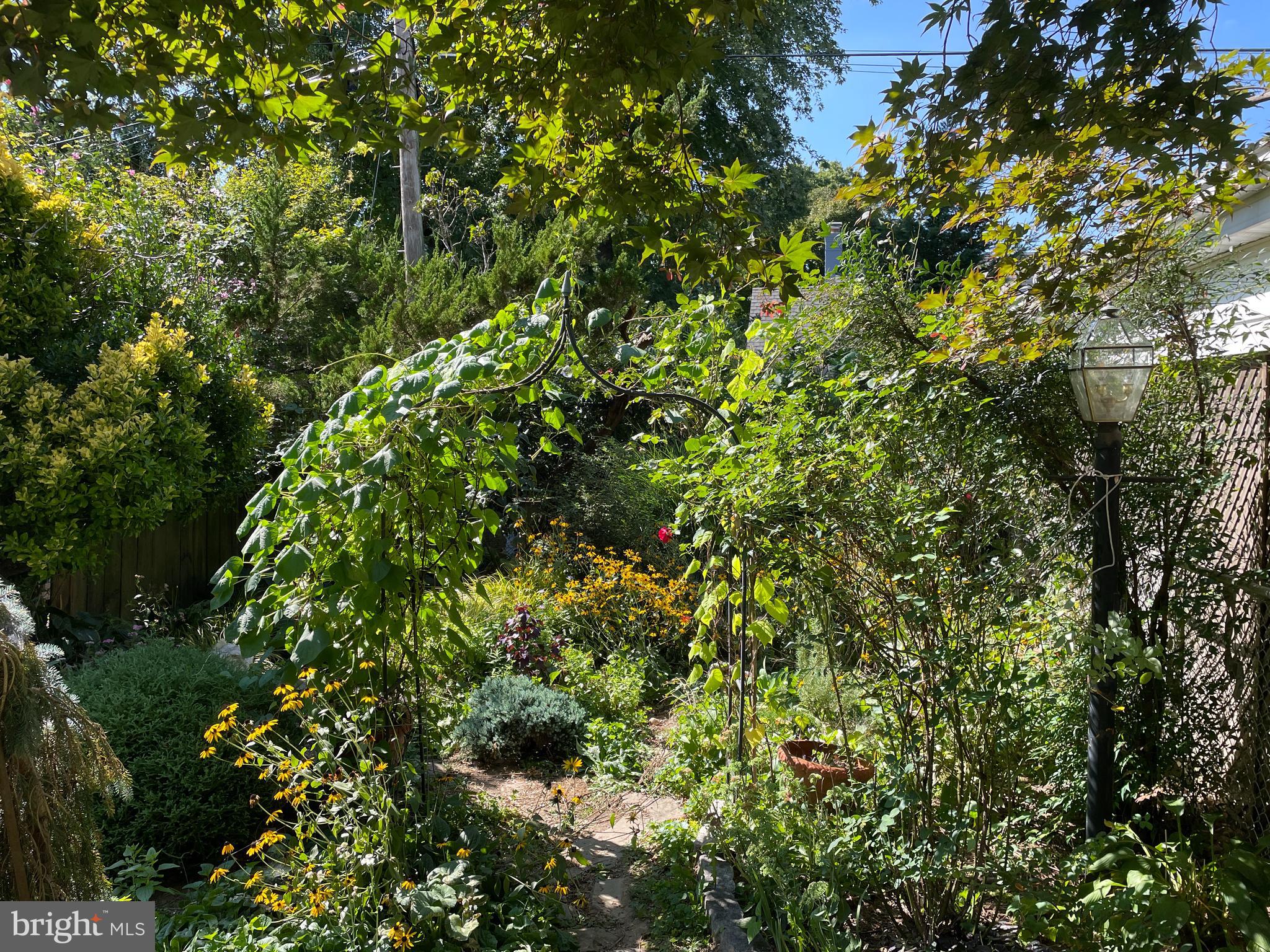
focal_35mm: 26
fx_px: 954
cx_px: 635
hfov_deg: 67.3
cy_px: 476
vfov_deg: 53.1
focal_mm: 4.2
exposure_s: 1/744
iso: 32
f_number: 1.6
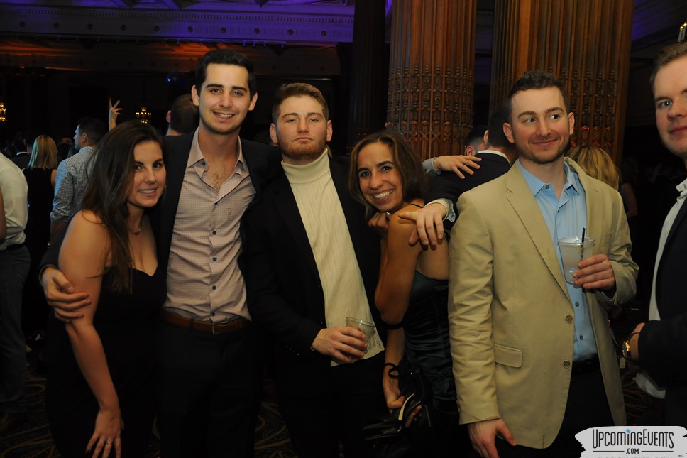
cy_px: 229
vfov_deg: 40.5
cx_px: 340
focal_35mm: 33
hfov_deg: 57.9
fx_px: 620
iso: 800
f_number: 4.5
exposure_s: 1/60
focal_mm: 21
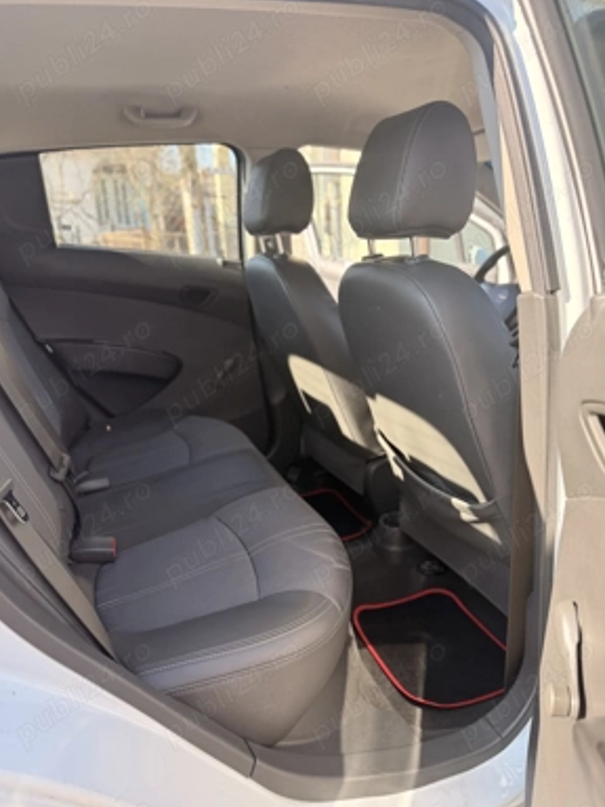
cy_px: 406
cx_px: 305
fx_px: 583
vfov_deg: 69.4
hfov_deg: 54.9
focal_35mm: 25
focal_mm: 6.76
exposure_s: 1/559
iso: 100
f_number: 1.78
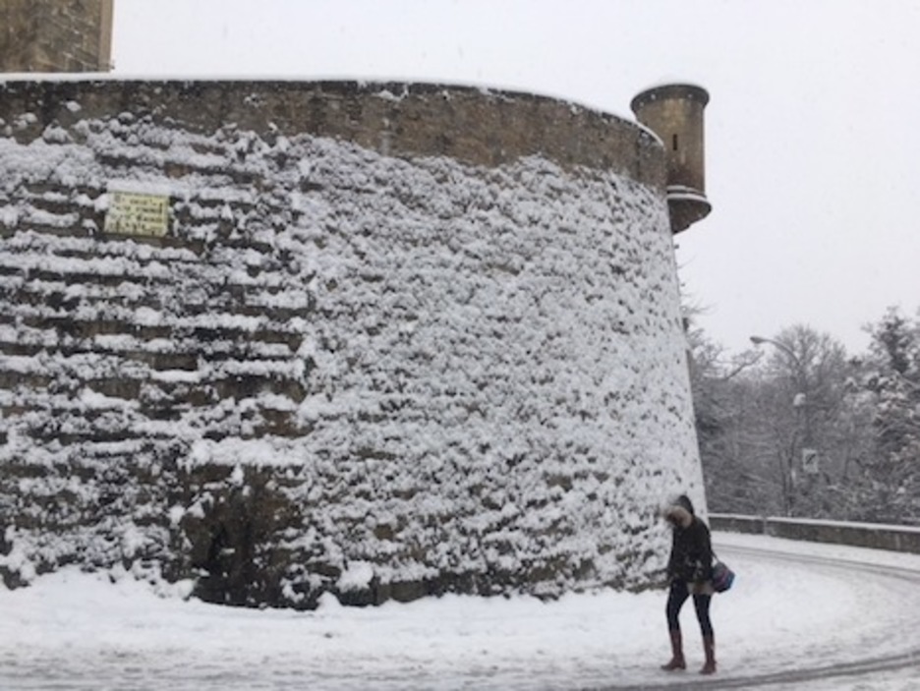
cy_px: 346
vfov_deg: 48.3
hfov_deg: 61.6
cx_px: 460
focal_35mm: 29
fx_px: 771
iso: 25
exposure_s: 1/123
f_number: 2.2
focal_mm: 4.15
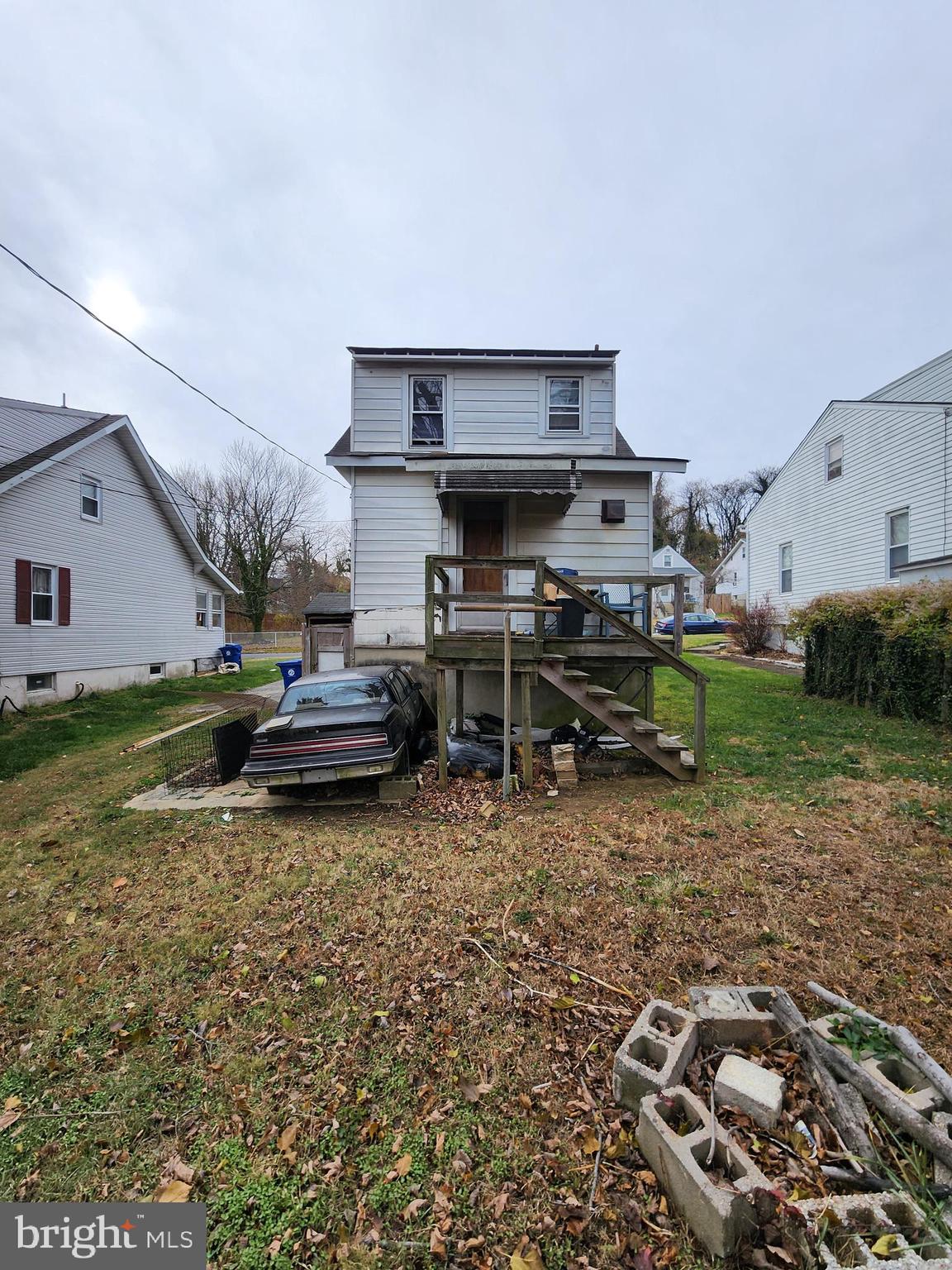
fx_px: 477
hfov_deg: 89.9
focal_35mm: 13
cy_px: 635
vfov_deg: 106.2
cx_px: 476
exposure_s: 1/892
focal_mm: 2.2
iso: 50
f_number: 2.2
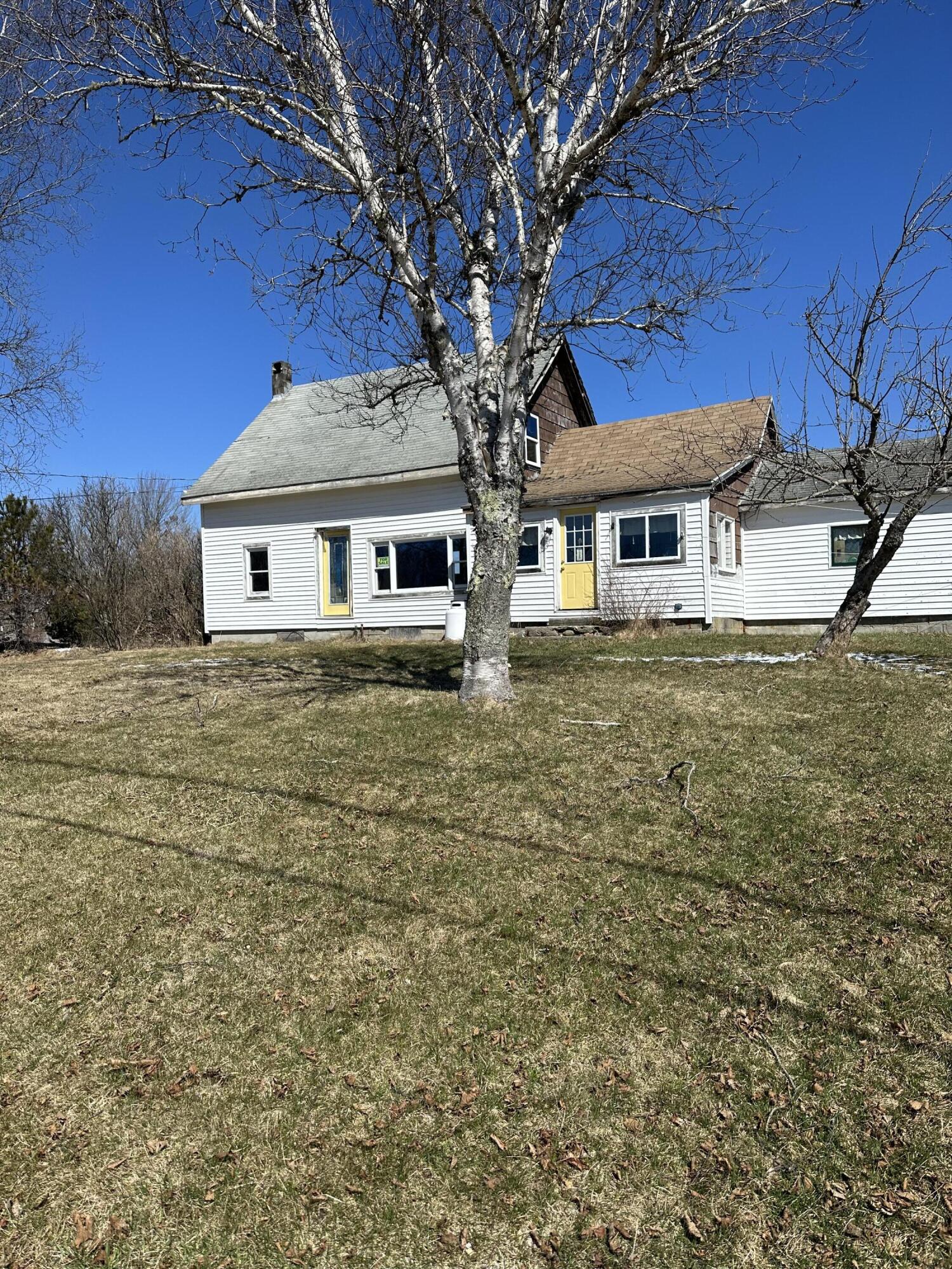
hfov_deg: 56.8
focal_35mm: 24
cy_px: 634
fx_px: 880
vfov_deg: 71.6
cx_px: 476
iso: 80
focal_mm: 6.86
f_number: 1.78
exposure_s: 1/5848
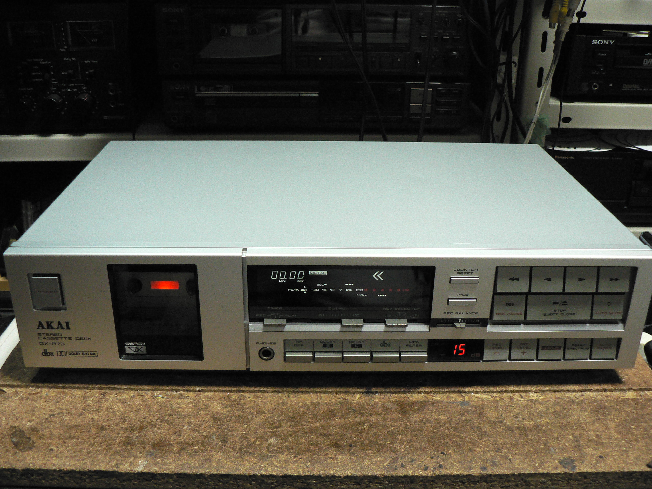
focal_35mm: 36
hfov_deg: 51.4
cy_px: 244
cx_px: 326
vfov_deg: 39.7
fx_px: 678
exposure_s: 1/30
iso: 400
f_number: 2.8
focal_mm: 6
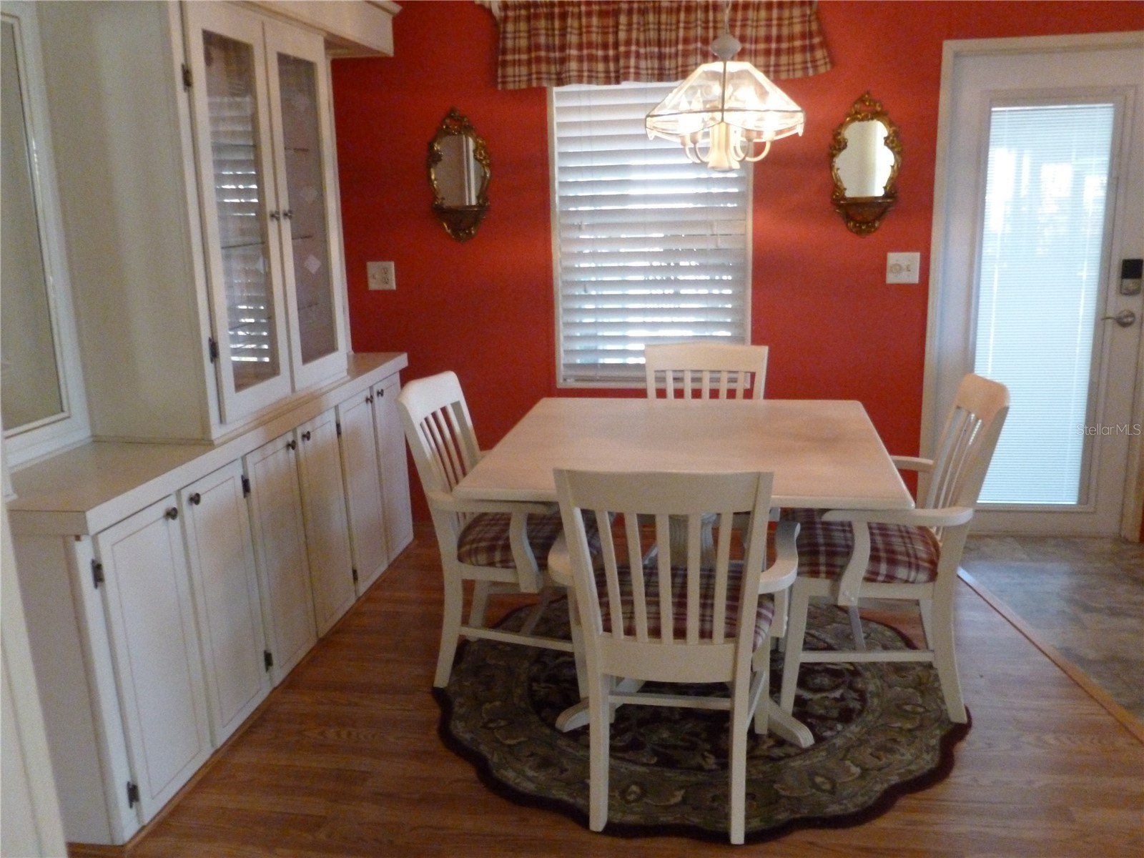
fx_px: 925
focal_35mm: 28
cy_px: 429
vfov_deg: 49.7
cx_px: 572
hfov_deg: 63.4
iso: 800
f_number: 3.3
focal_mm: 5
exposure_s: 1/60
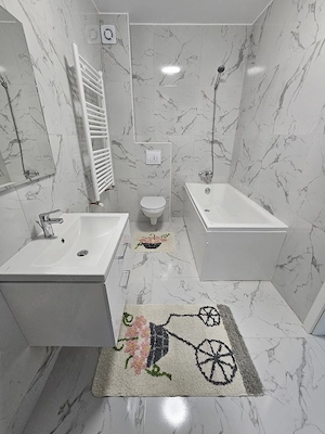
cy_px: 217
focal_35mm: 13
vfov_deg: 106.2
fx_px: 163
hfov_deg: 89.9
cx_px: 162
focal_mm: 2.2
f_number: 2.2
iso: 200
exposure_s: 1/50
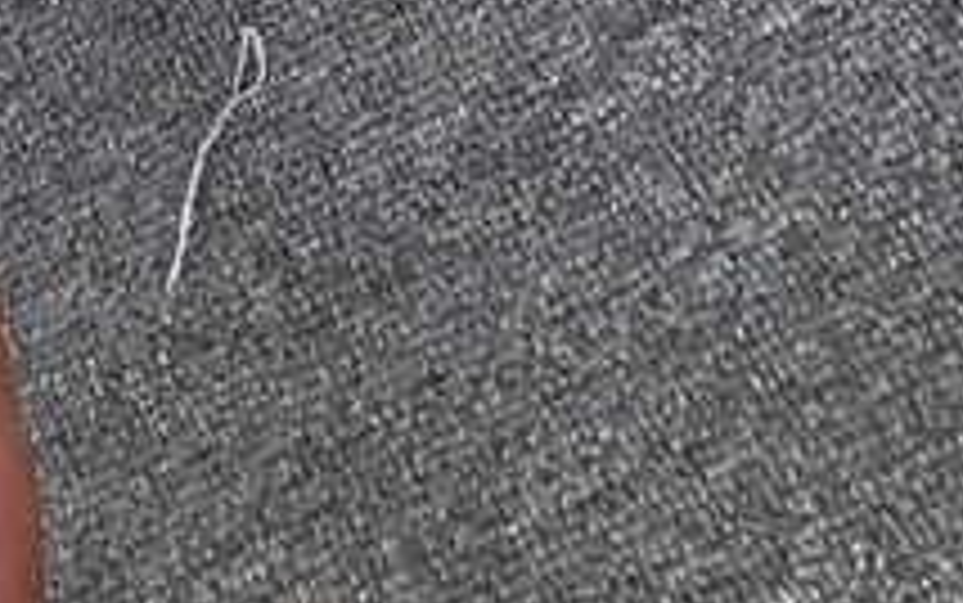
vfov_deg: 8.7
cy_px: -817
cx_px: -720
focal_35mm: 138
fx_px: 3624
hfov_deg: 13.7
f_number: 2.4
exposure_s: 1/112
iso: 25
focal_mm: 3.3
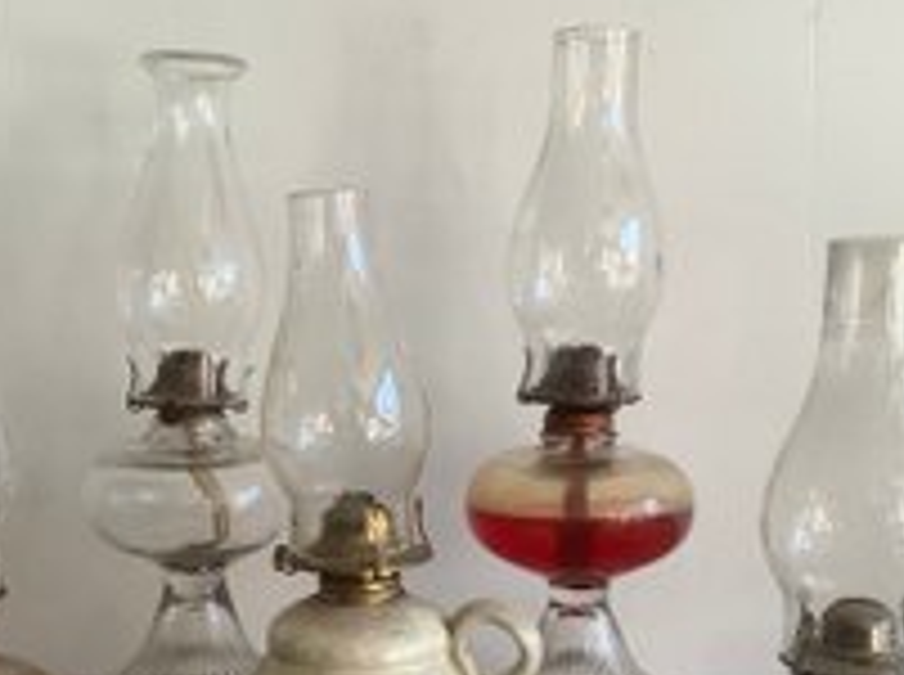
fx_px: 1382
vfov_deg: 27.1
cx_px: 385
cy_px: 488
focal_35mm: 53
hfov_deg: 36.2
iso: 50
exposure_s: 1/50
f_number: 2.4
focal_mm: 3.3
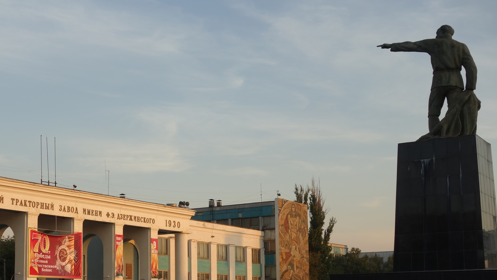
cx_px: 153
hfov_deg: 35.5
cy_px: 213
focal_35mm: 58
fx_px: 764
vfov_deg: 20.5
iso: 80
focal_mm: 13.42
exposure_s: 1/100
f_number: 5
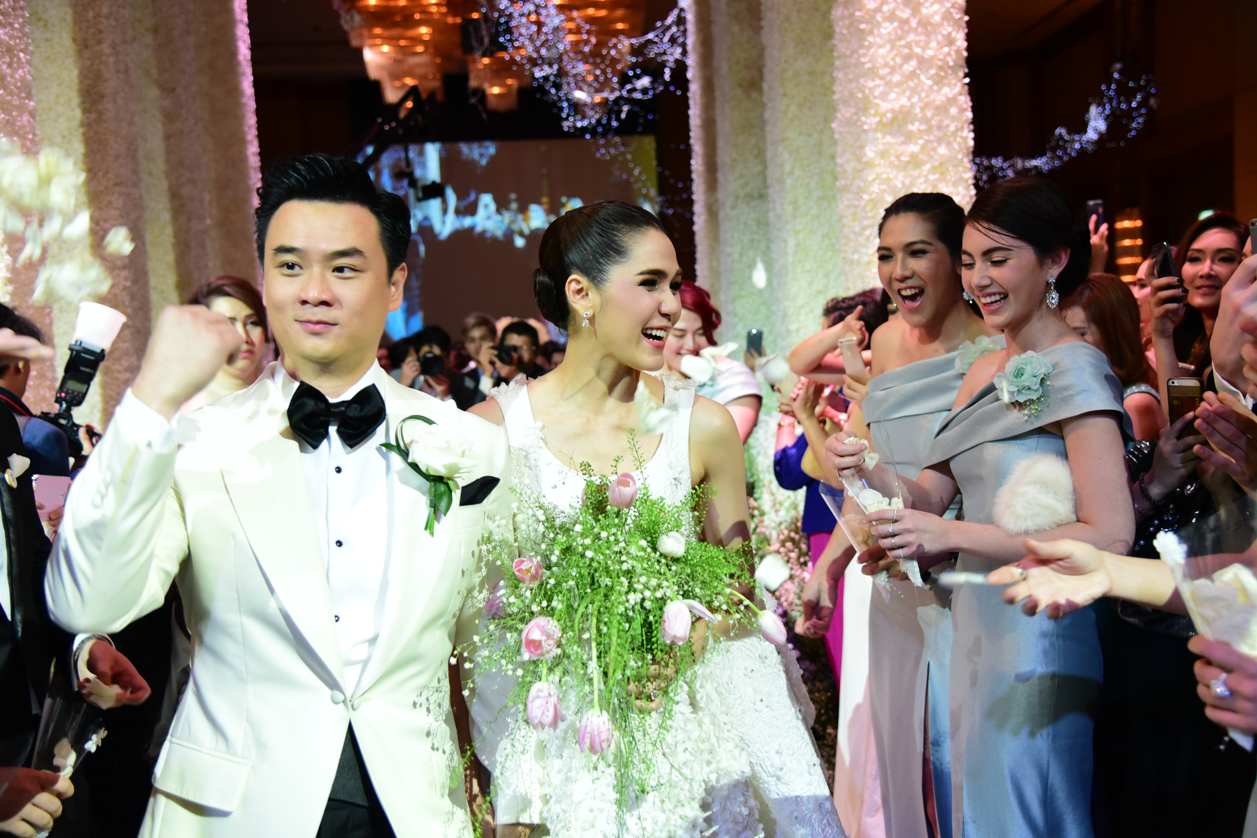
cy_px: 419
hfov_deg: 50.7
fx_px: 1327
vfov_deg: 35.1
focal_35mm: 38
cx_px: 628
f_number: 4
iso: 3200
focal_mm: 38
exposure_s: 1/160
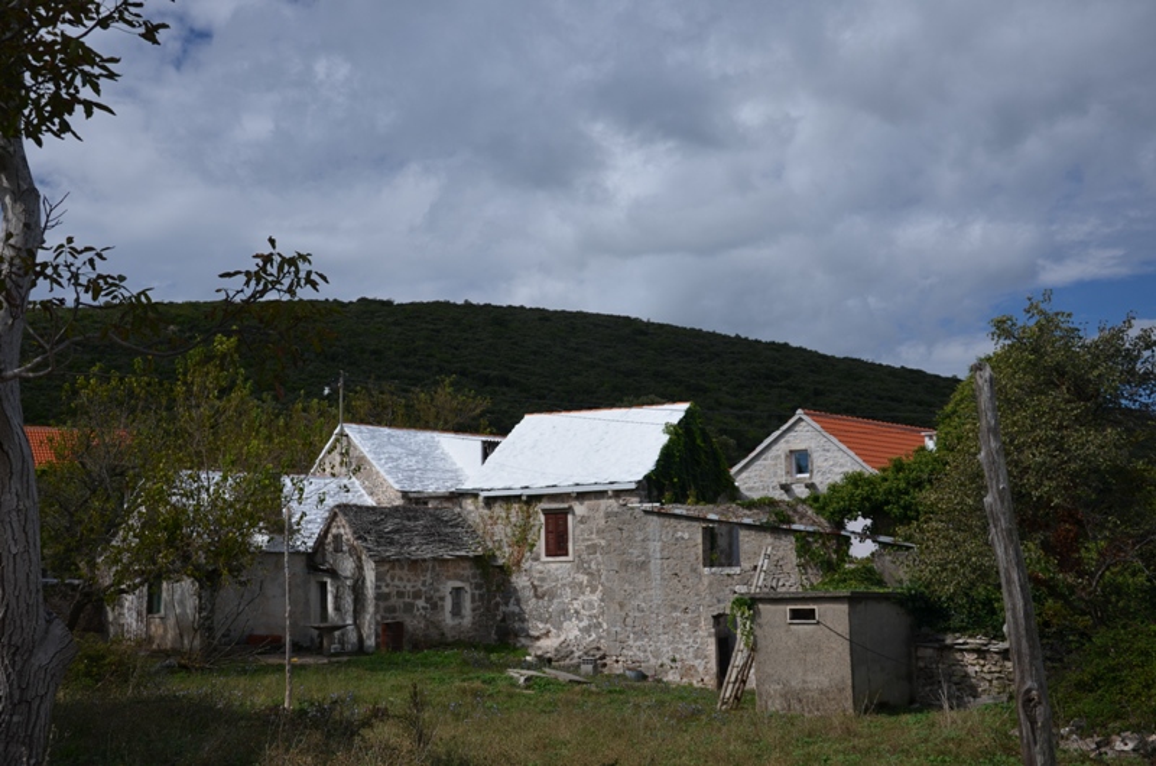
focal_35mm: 45
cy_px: 383
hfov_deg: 43.7
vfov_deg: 29.7
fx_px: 1442
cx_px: 578
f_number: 8
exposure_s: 1/320
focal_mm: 30
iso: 100
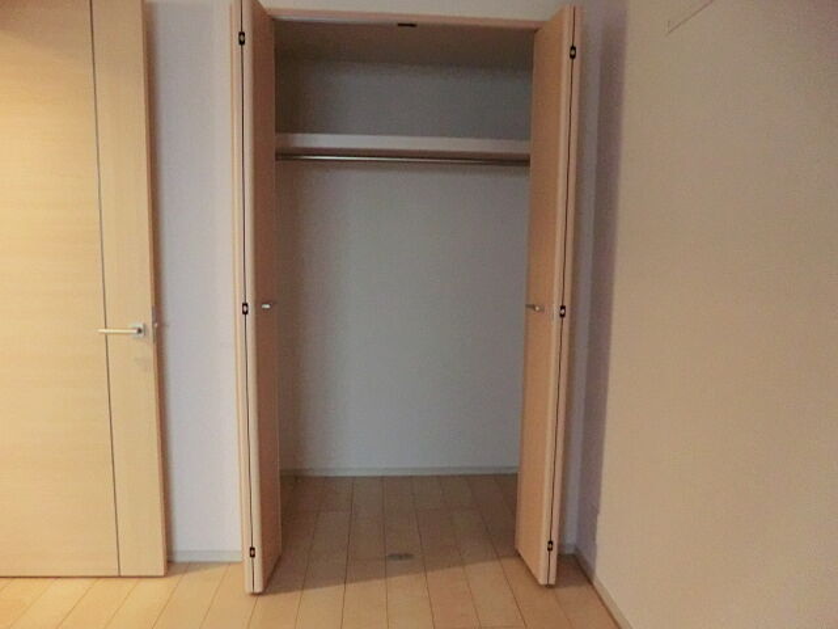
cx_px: 419
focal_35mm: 24
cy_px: 314
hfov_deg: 71.6
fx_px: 581
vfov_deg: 56.8
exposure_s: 1/20
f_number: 3.2
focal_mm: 4.3
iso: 800
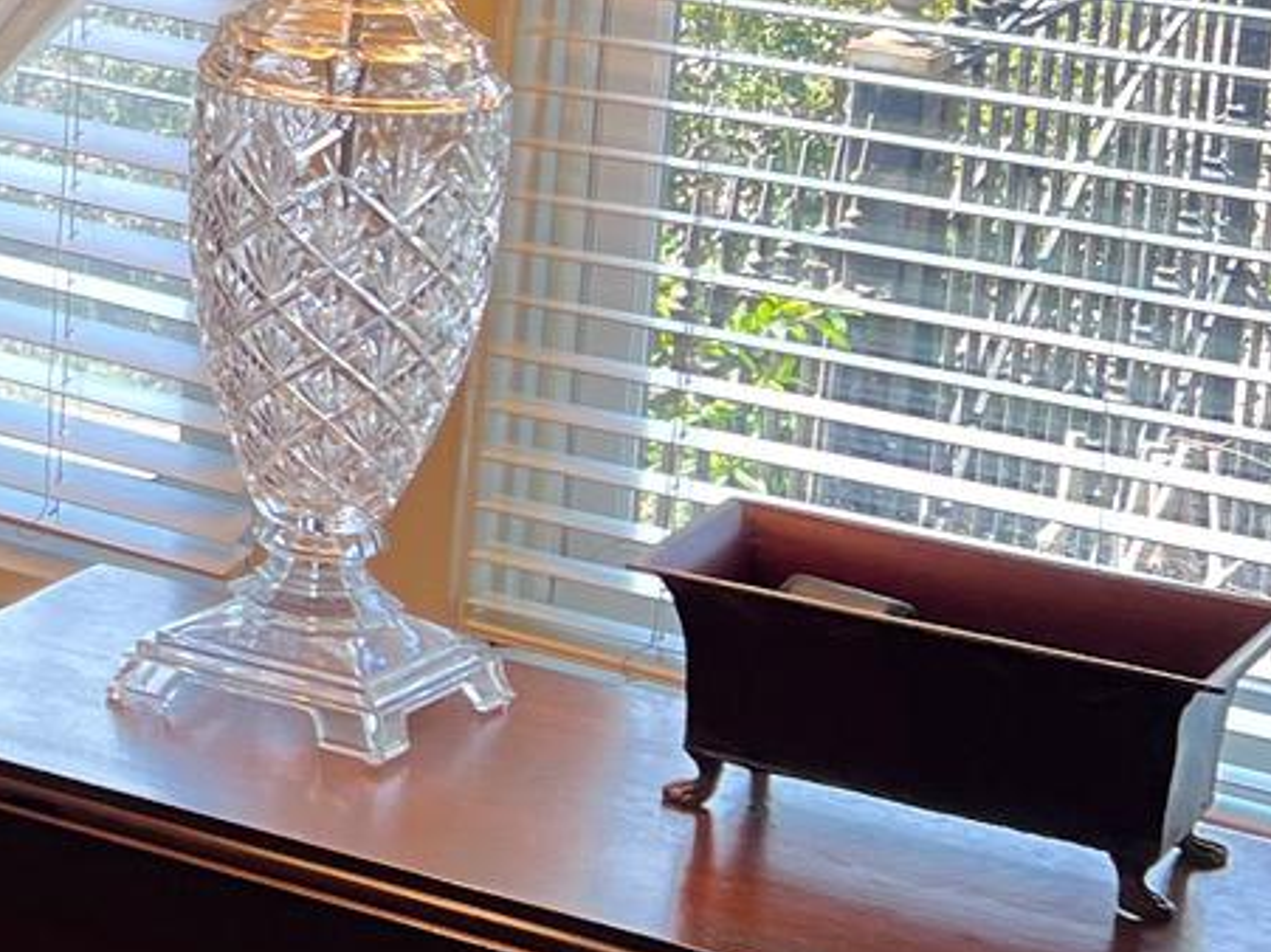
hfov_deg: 14.6
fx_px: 4331
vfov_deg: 12.3
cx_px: -1020
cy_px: -141
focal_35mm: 118
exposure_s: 1/120
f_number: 1.5
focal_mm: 5.7
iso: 40
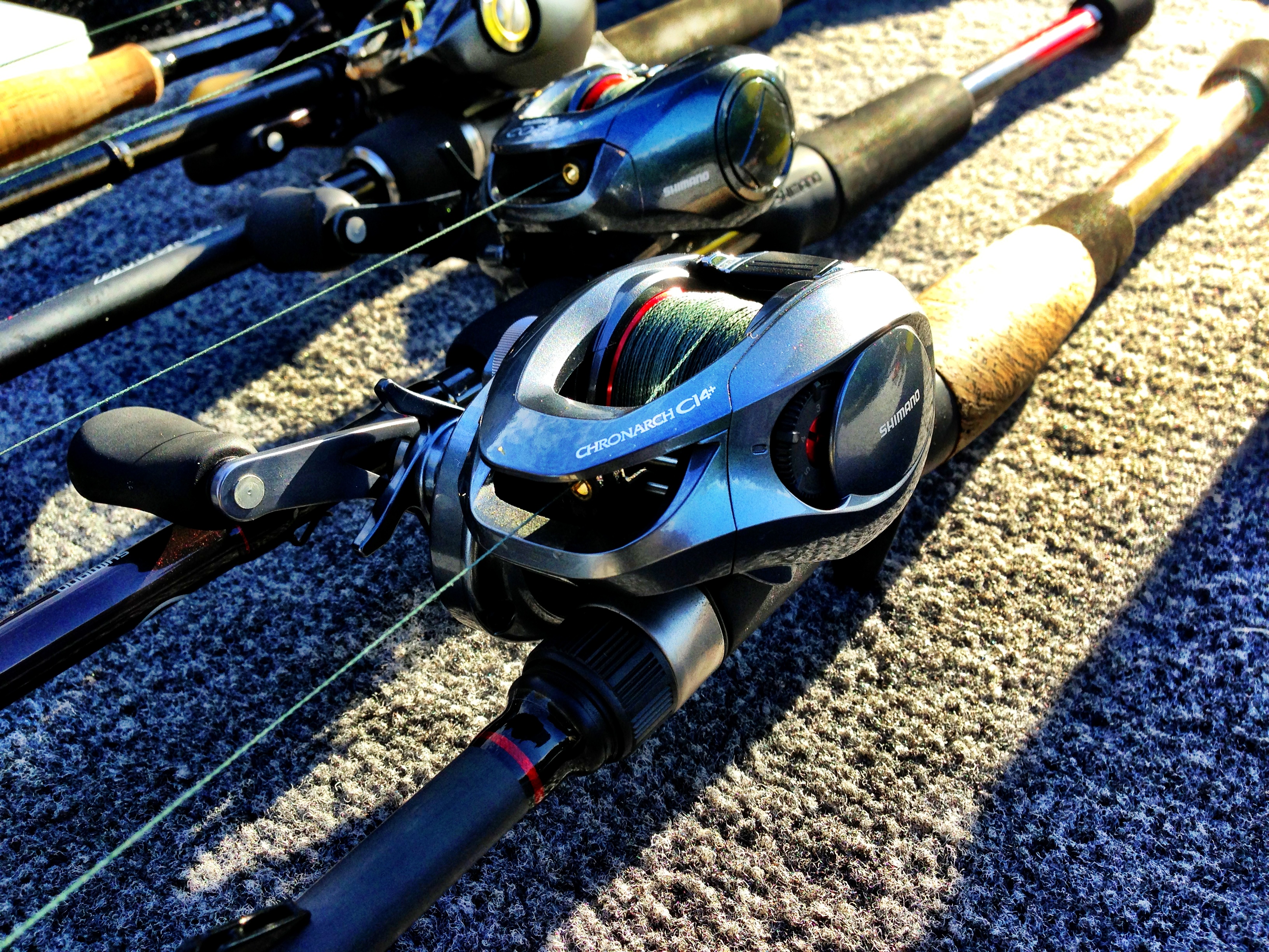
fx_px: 1210
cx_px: 634
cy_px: 476
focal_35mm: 33
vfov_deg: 42.9
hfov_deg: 55.4
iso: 50
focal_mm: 4.13
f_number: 2.4
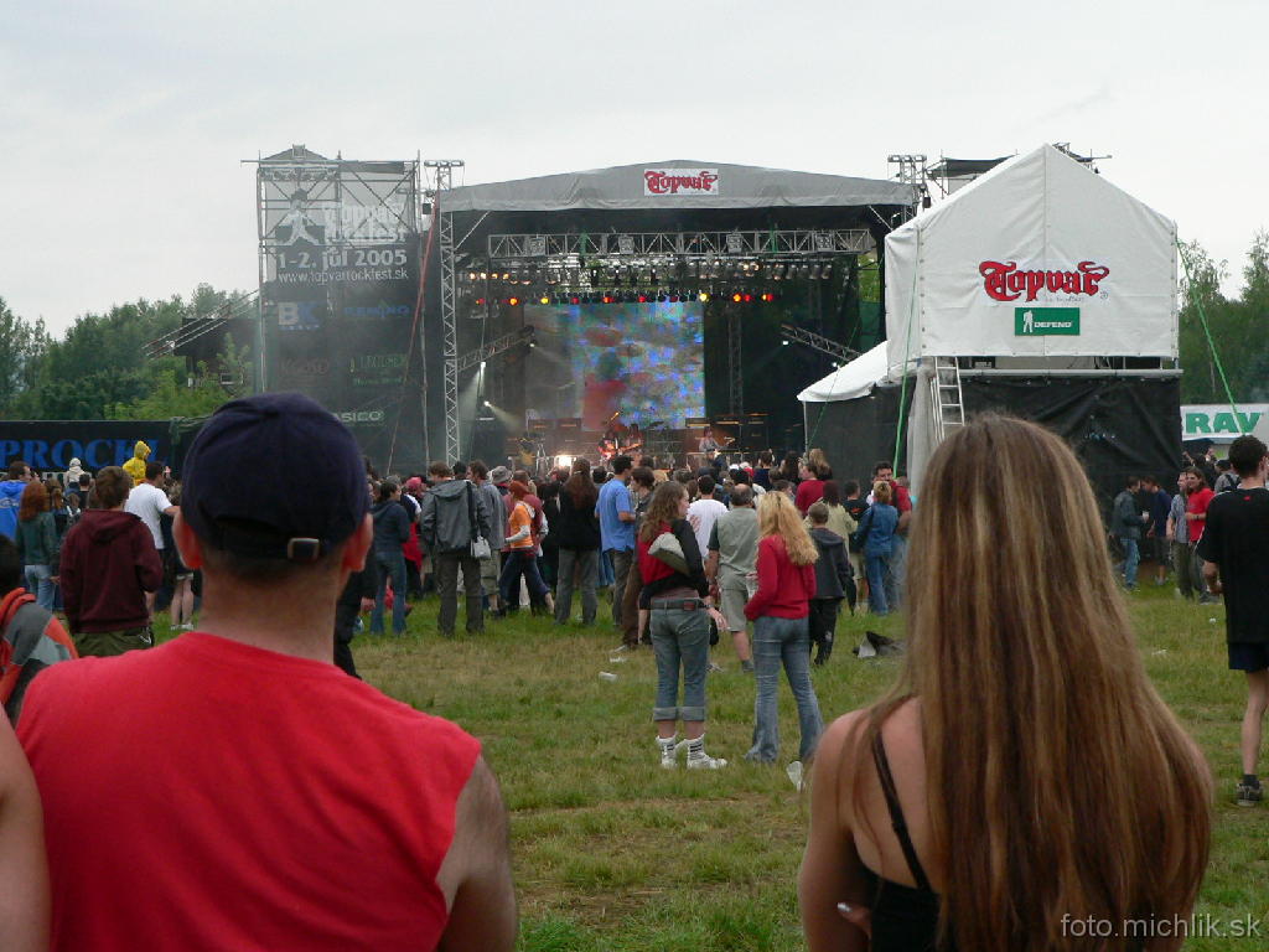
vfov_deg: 19.6
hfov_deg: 26.0
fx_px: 2749
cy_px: 476
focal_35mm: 75
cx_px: 634
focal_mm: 12.5
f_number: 2.8
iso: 200
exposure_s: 1/200
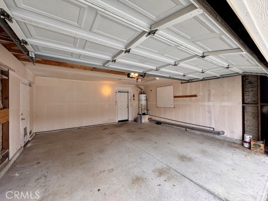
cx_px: 134
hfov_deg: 102.1
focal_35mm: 14
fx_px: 108
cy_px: 100
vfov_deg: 85.7
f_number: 2.2
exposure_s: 1/120
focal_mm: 2.22
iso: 64
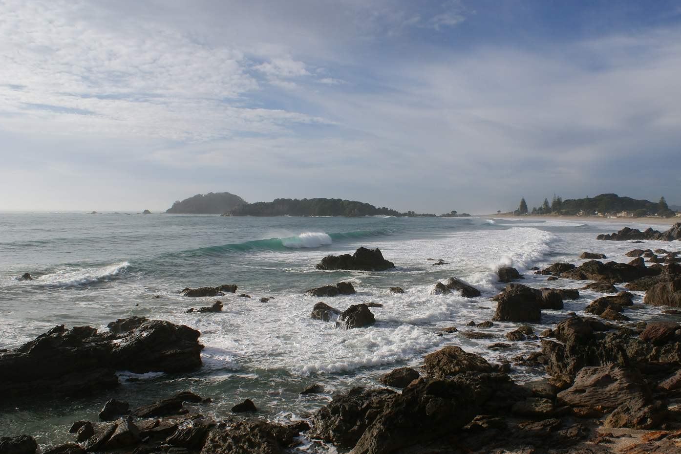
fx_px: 586
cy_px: 251
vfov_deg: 42.3
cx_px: 379
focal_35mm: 31
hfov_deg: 60.1
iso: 100
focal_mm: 18
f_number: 10
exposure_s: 1/320
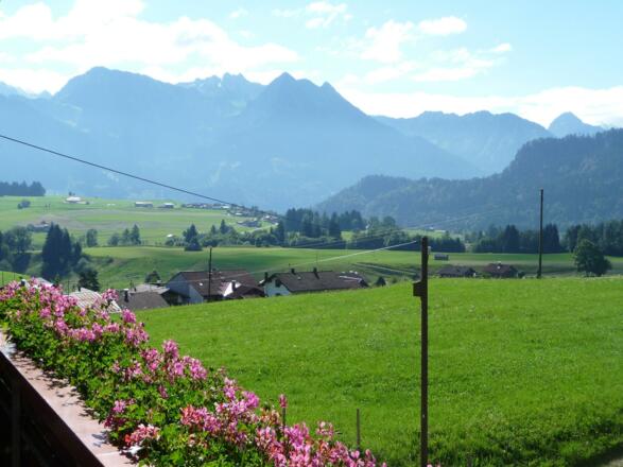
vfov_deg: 32.2
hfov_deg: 42.1
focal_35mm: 45
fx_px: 810
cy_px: 234
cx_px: 312
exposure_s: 1/640
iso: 100
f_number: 4.1
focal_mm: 7.6
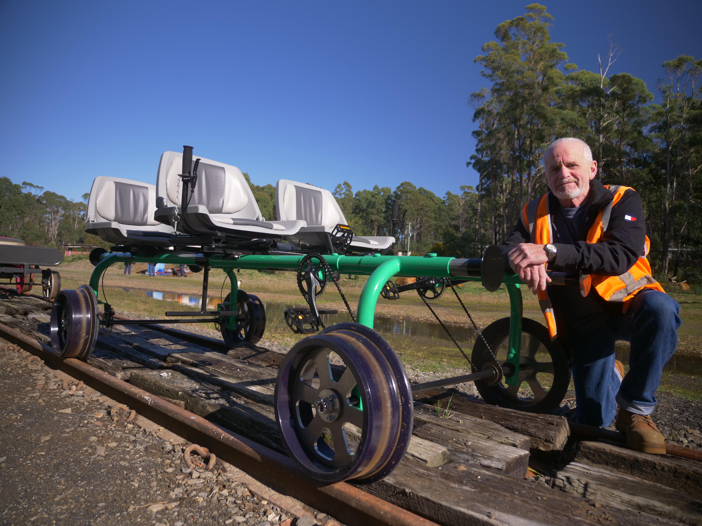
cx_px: 351
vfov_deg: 56.8
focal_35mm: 24
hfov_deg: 71.6
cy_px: 263
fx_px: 487
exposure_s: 1/80
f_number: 2.8
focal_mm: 12
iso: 160
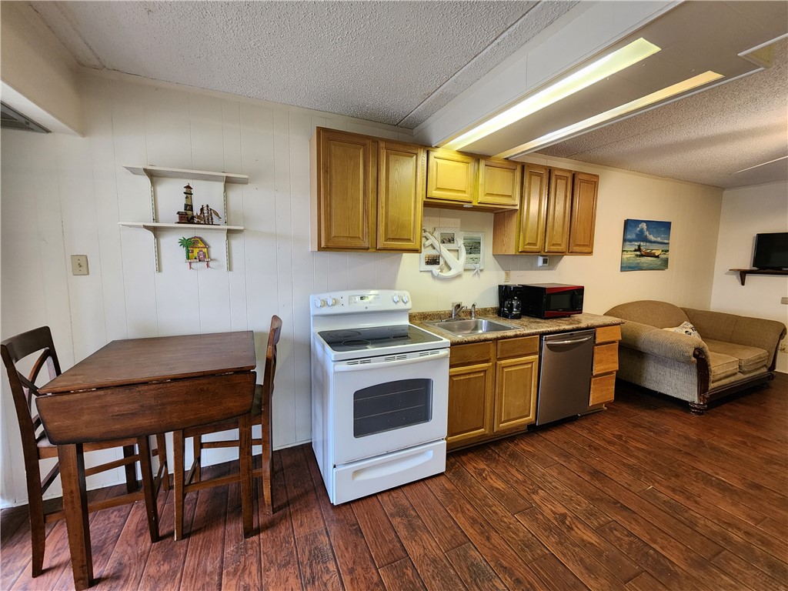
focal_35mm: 13
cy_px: 296
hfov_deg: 106.2
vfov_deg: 89.9
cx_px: 394
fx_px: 296
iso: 320
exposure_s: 1/40
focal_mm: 2.2
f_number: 2.2
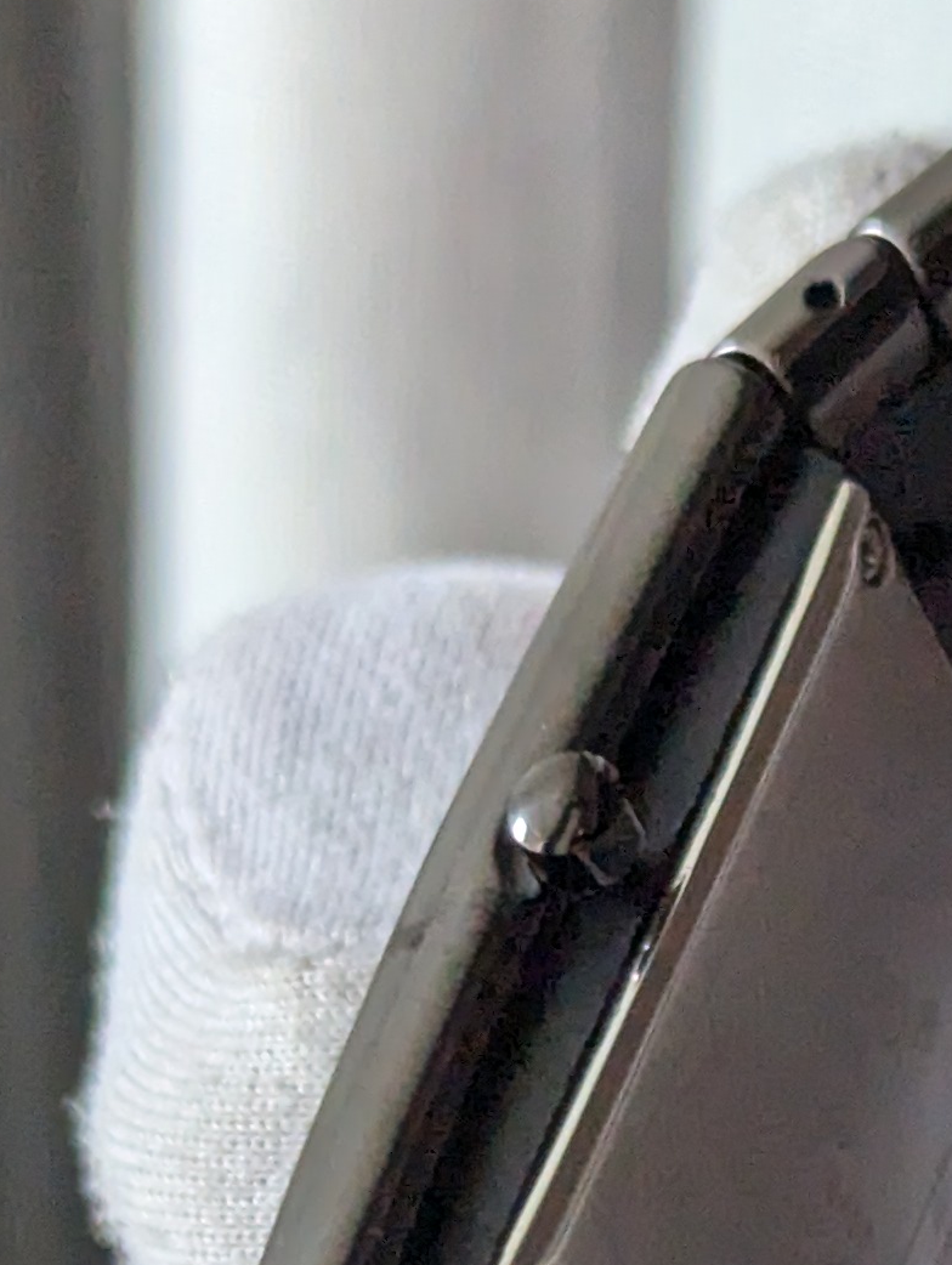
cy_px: 1565
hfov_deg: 7.8
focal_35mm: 188
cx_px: 1179
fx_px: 6880
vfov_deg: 10.3
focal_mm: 6.81
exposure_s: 1/348
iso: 817
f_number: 1.85
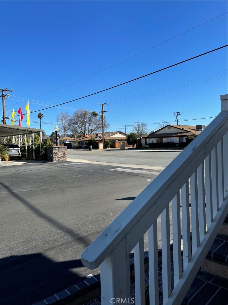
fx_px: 228
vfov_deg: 67.3
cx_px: 114
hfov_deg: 53.1
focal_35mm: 26
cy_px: 152
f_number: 1.6
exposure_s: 1/2817
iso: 32
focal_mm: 4.2
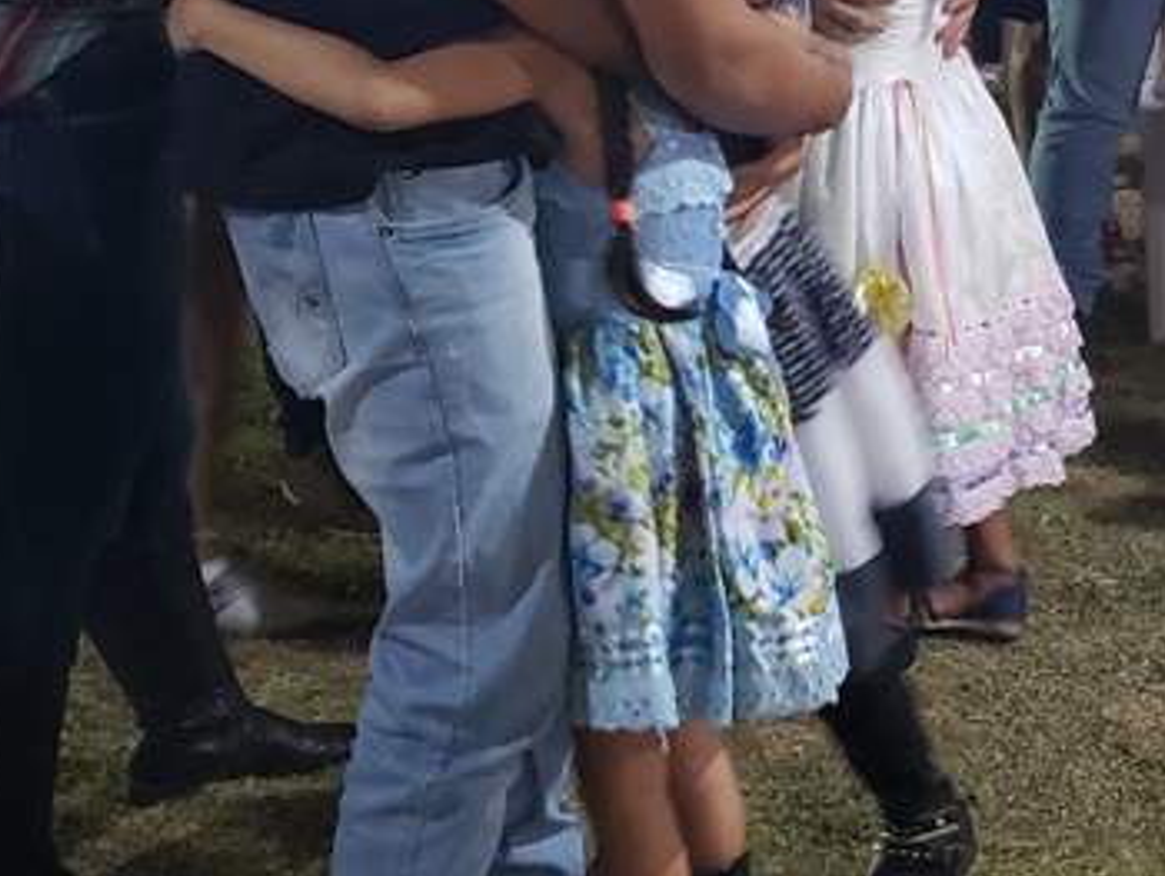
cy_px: 187
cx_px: 1331
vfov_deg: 19.2
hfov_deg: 23.8
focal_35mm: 76
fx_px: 2560
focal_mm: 4.3
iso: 250
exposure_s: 1/20
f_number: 1.5
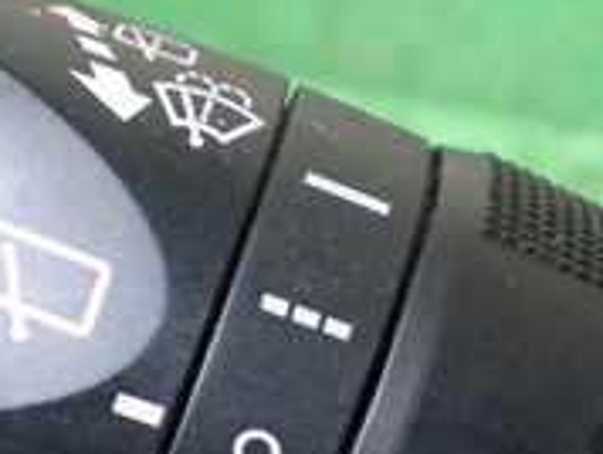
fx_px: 1762
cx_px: 542
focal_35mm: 101
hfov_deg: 19.1
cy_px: 373
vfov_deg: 14.6
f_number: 2.3
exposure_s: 1/40
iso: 800
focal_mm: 5.4
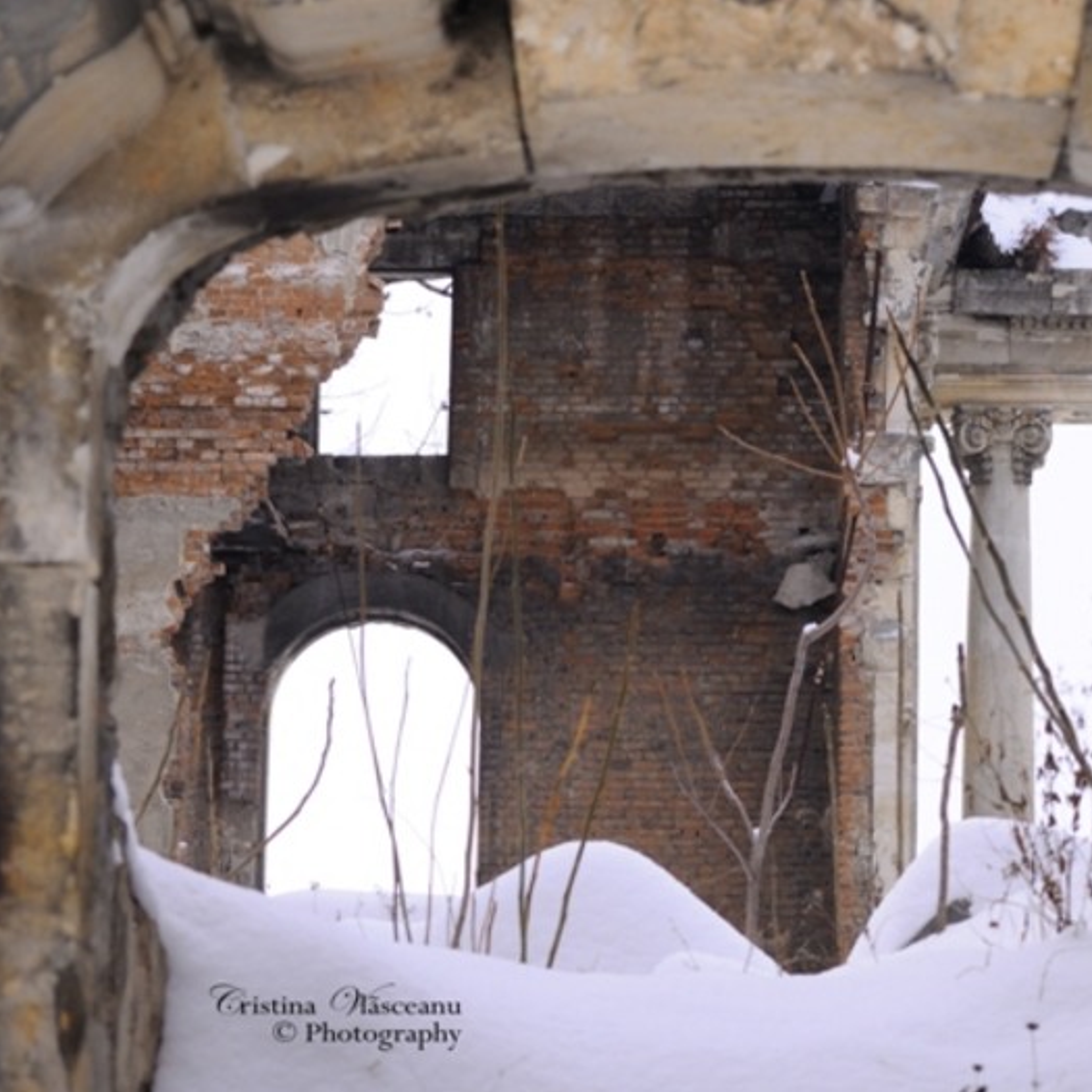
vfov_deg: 16.3
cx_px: 792
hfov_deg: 16.3
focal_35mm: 107
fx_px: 3806
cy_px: 550
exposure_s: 1/800
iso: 320
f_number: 8
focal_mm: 55
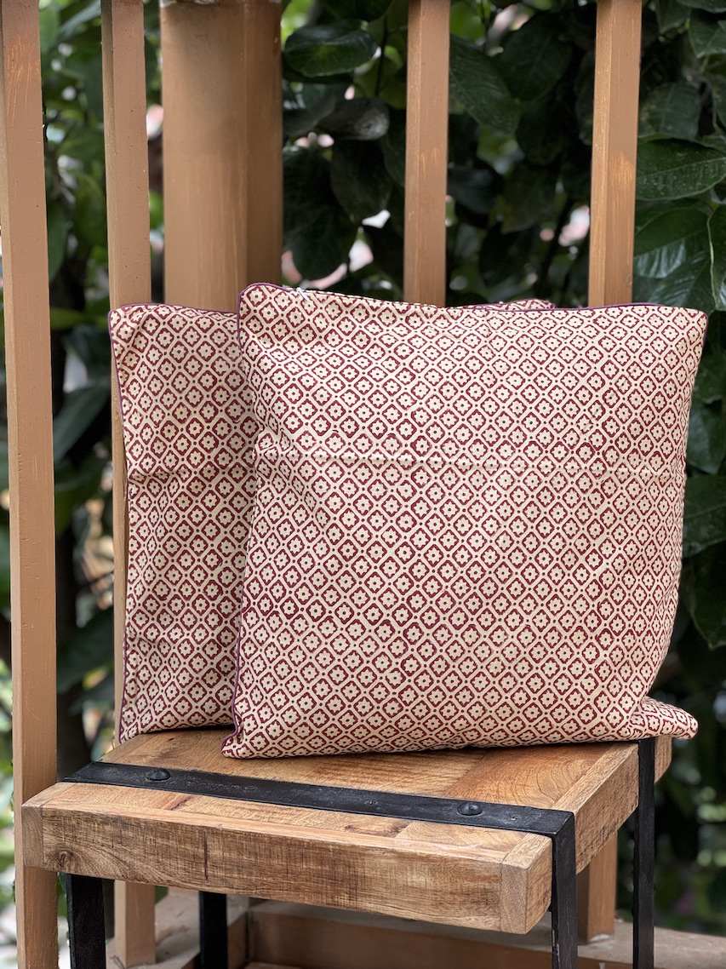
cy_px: 484
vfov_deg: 25.3
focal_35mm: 77
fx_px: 2154
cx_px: 363
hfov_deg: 19.1
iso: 80
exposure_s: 1/99
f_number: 2.8
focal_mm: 9
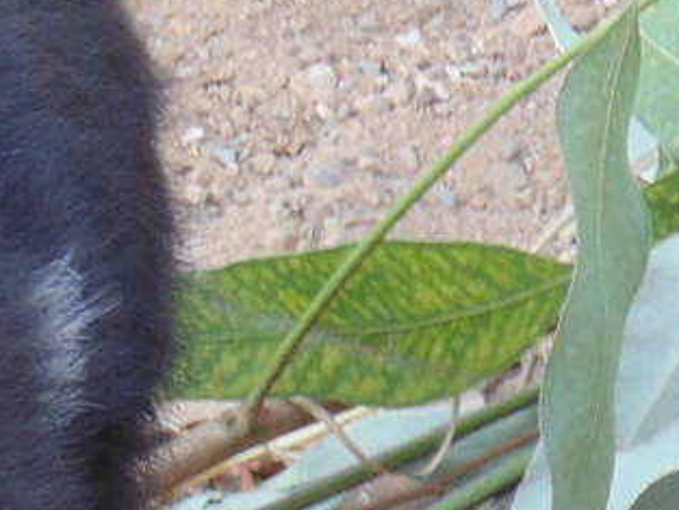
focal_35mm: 970
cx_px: -575
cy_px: 525
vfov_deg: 1.5
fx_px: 19034
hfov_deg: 2.0
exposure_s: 1/30
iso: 100
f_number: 5.4
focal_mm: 34.2
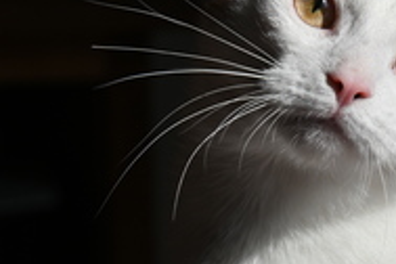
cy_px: 106
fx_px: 3212
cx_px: 448
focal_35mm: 292
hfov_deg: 7.0
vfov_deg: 4.7
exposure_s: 1/500
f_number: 8
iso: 100
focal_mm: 120
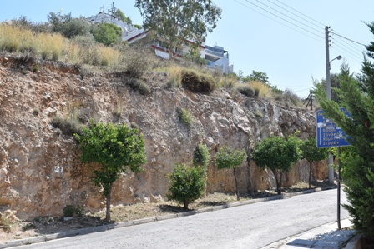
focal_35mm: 44
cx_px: 187
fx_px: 452
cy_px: 124
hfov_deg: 44.9
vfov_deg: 30.9
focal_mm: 29
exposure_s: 1/320
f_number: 9
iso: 200
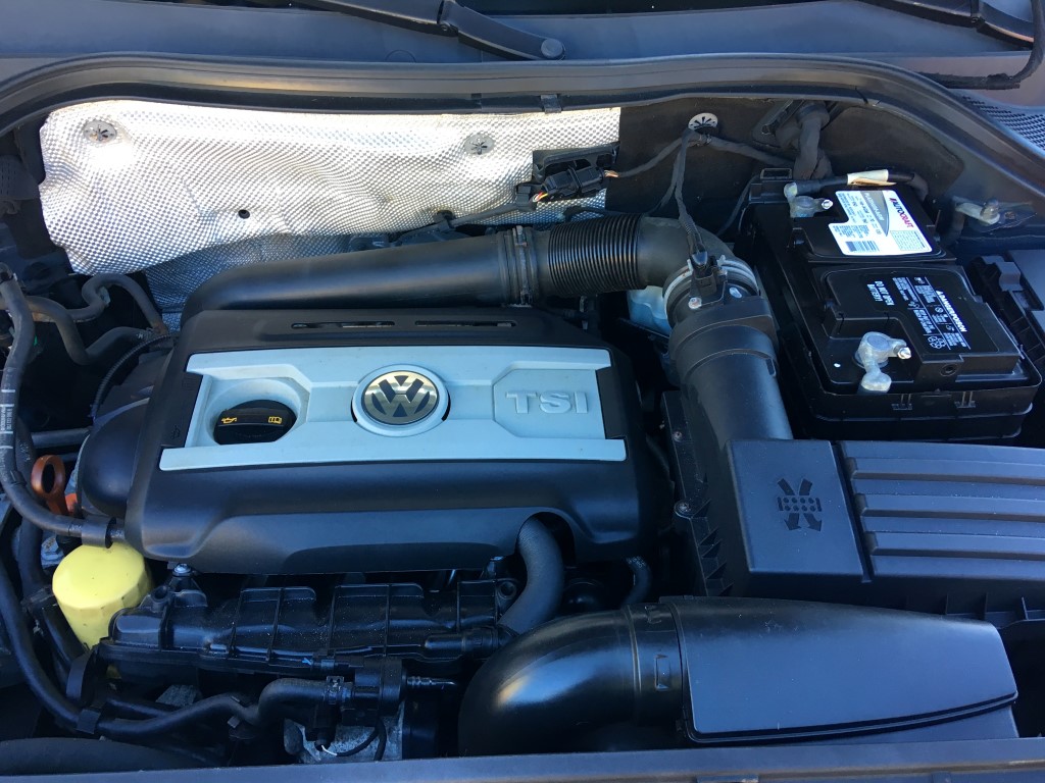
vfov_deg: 48.2
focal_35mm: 29
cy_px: 392
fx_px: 875
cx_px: 522
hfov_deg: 61.7
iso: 25
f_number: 2.2
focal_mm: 4.15
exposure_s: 1/30
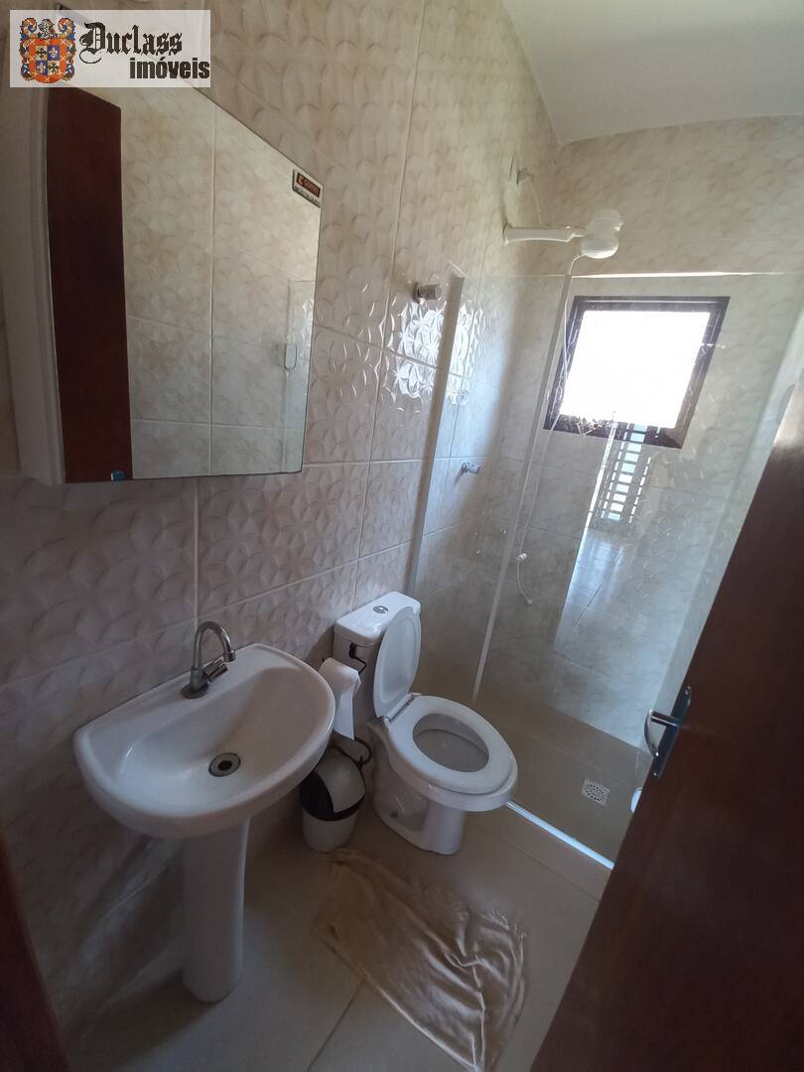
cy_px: 536
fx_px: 403
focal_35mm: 13
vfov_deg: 106.2
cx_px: 402
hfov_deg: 89.9
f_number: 2.2
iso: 160
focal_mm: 1.42
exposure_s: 1/33.3
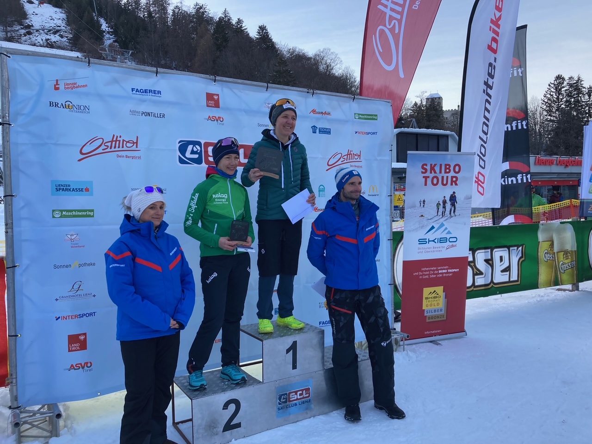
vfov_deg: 49.7
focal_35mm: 28
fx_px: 479
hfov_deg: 63.4
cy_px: 222
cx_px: 296
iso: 20
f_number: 1.8
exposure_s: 1/540
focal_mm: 3.99
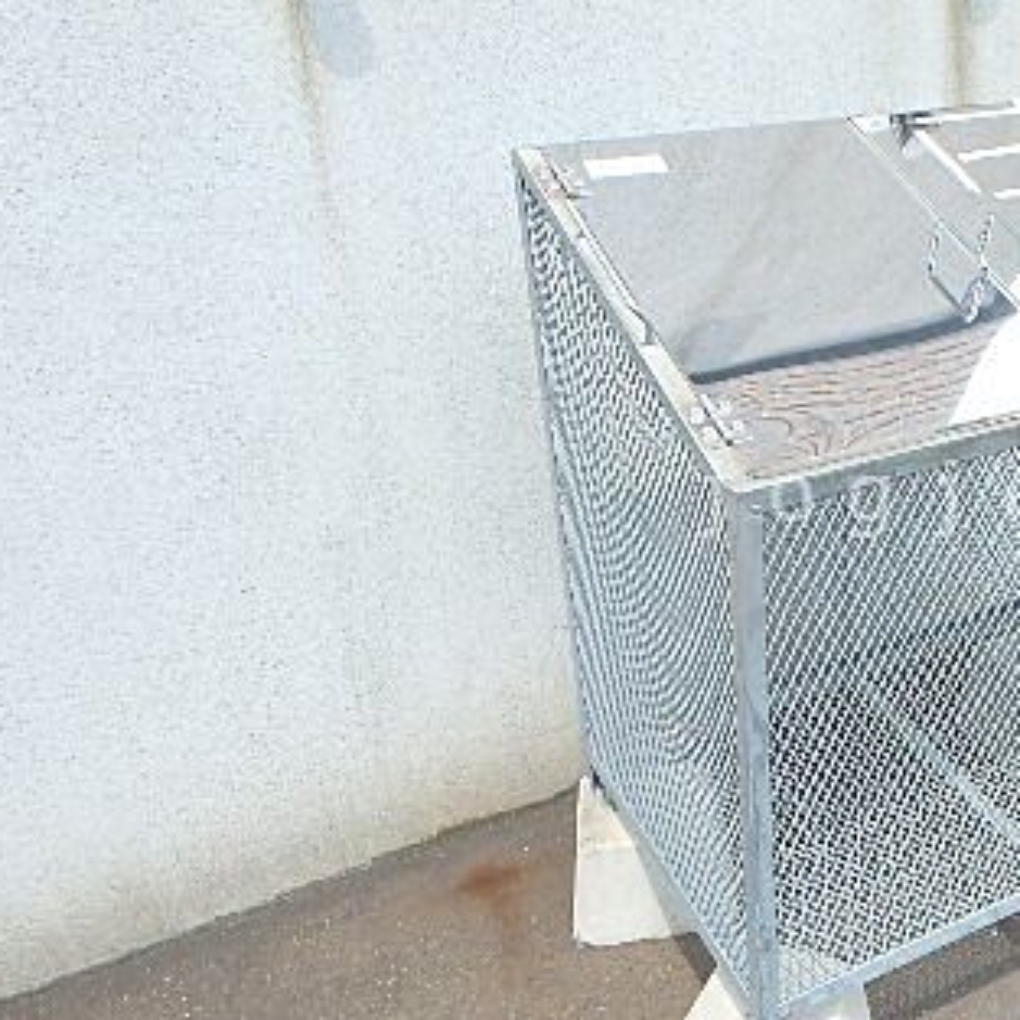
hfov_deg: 40.5
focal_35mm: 38
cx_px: 919
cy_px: 499
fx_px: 1267
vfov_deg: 43.9
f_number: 3.5
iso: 125
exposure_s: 1/400
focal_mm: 3.7
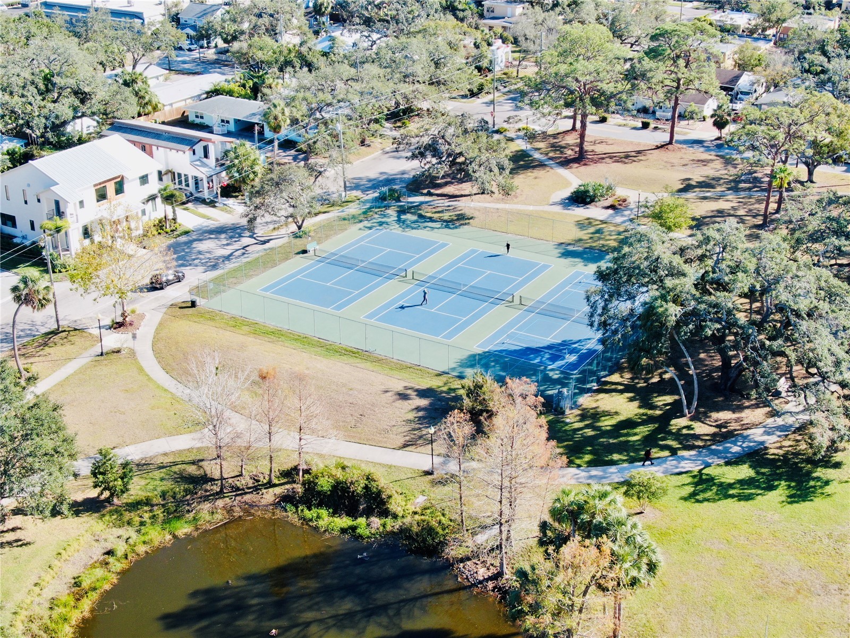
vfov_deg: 30.3
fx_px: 1179
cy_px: 319
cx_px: 425
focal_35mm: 48
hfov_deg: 39.7
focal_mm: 8.6
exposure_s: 1/240
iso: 100
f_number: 3.8
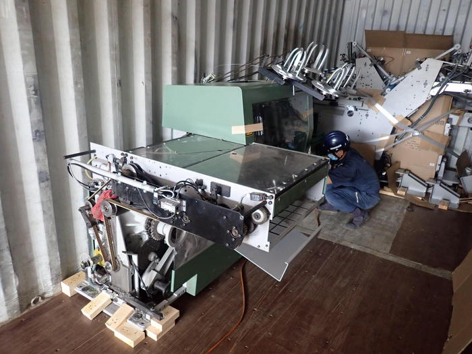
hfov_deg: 69.4
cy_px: 177
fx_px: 341
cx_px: 236
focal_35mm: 25
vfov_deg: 54.9
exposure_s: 1/40
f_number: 2
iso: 500
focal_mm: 4.5
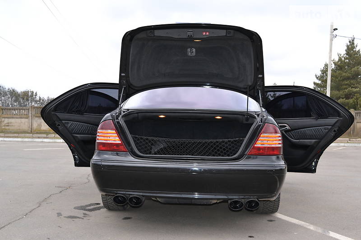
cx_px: 180
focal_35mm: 38
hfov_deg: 51.3
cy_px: 120
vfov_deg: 35.5
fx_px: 376
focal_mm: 25
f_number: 7.1
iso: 800
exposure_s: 1/200
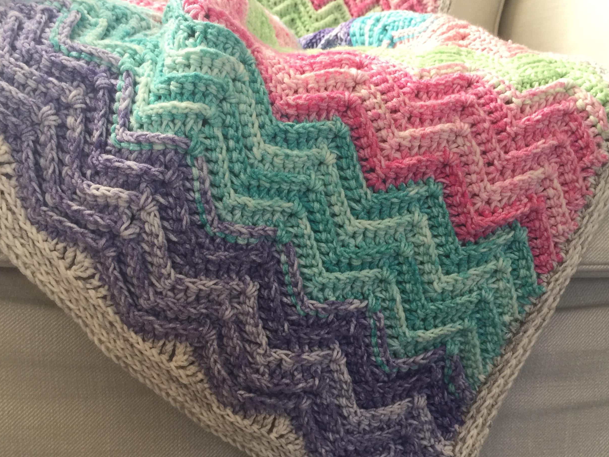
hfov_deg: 47.9
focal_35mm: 39
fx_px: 686
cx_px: 306
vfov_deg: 36.8
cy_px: 250
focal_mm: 4.15
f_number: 2.2
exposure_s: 1/33
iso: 50
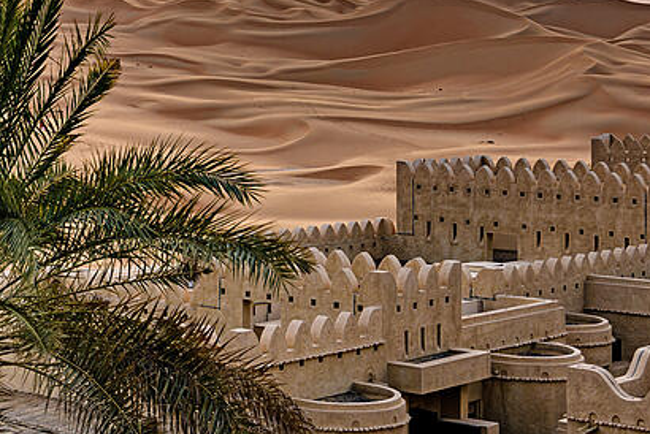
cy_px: -57
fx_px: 1807
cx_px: 159
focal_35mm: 100
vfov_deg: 13.4
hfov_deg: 20.2
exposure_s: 1/40
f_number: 13
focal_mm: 38
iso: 64
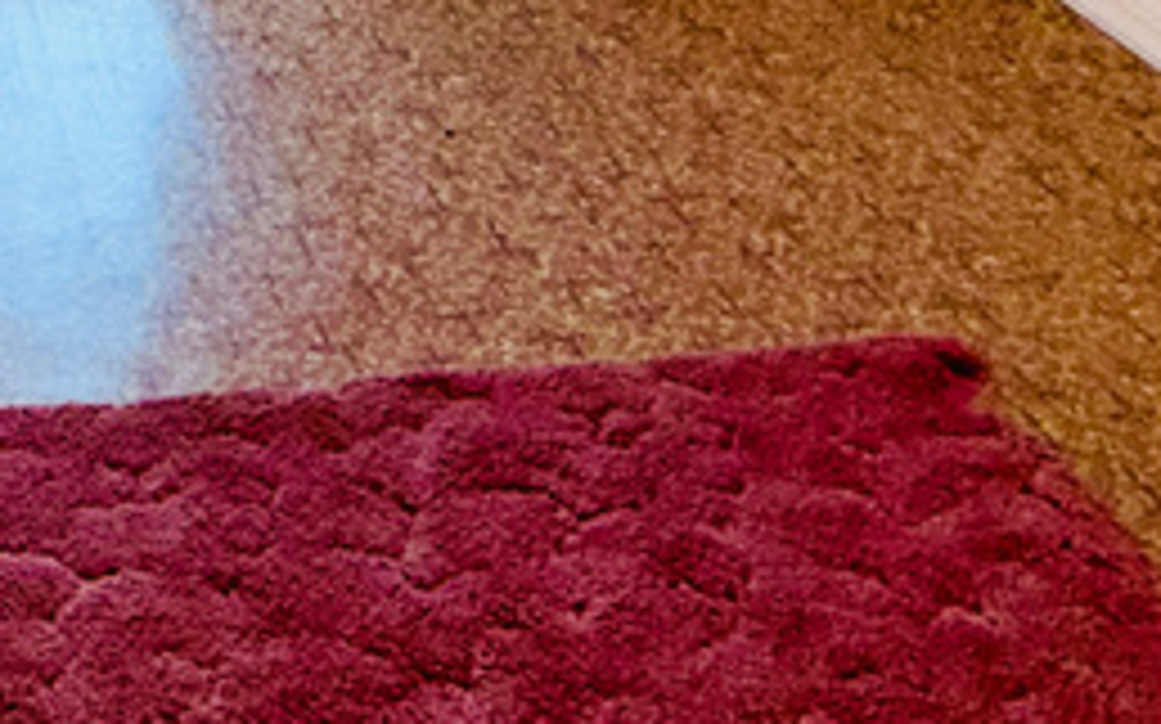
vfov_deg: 18.0
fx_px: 1866
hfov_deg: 31.8
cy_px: -544
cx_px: -14
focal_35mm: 59
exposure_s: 1/122
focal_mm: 2.22
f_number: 2.2
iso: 64
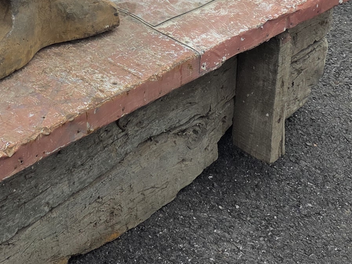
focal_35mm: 103
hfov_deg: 18.8
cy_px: -257
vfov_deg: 12.7
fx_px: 1048
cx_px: 37
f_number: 1.7
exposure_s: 1/3042
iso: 80
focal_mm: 6.3
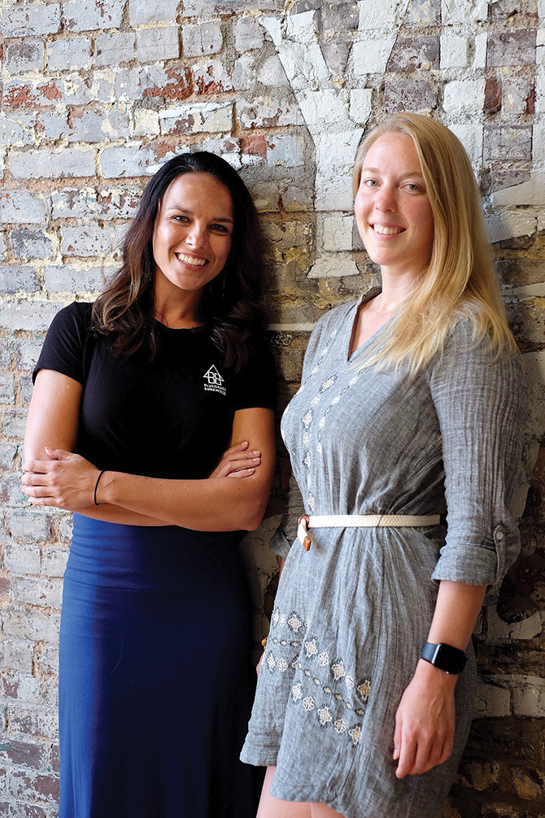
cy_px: 409
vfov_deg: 37.5
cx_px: 272
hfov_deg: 25.5
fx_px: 1203
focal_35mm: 53
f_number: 2.8
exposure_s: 1/220
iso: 1000
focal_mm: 35
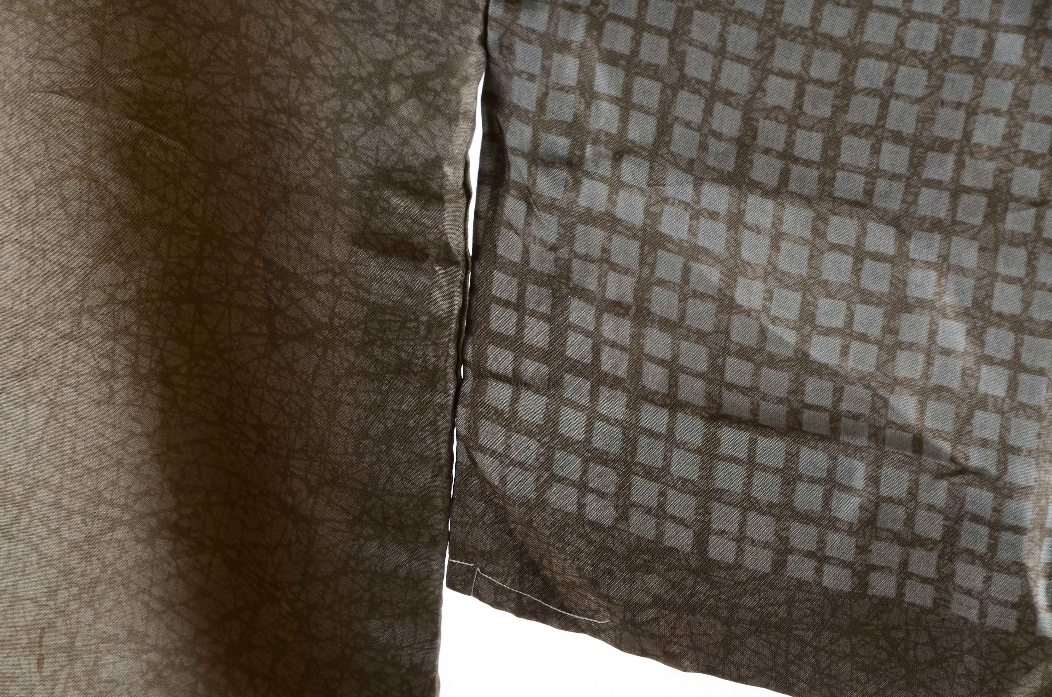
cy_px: 348
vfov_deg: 8.7
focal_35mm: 158
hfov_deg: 13.1
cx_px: 526
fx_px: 4593
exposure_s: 1/125
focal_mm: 105
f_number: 10
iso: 200
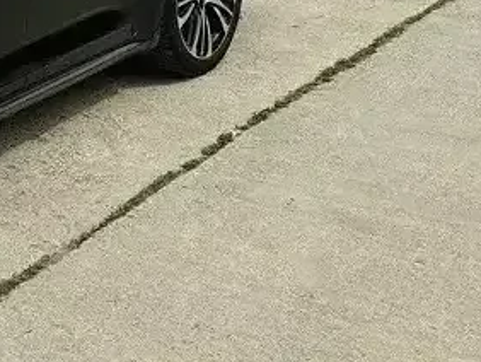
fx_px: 1182
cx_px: -353
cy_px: -111
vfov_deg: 16.4
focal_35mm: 85
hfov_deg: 18.6
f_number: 1.78
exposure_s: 1/3597
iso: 80
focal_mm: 6.76
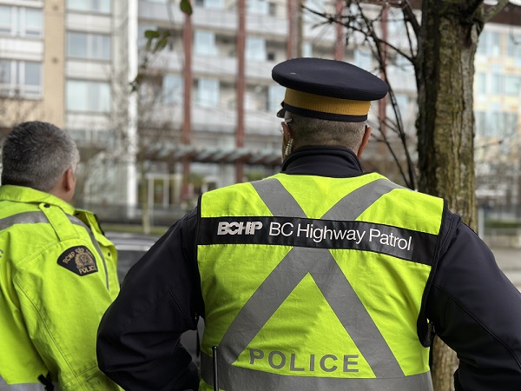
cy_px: 196
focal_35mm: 48
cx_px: 260
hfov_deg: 39.7
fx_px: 722
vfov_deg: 30.3
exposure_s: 1/239
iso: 80
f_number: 1.78
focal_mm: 6.86
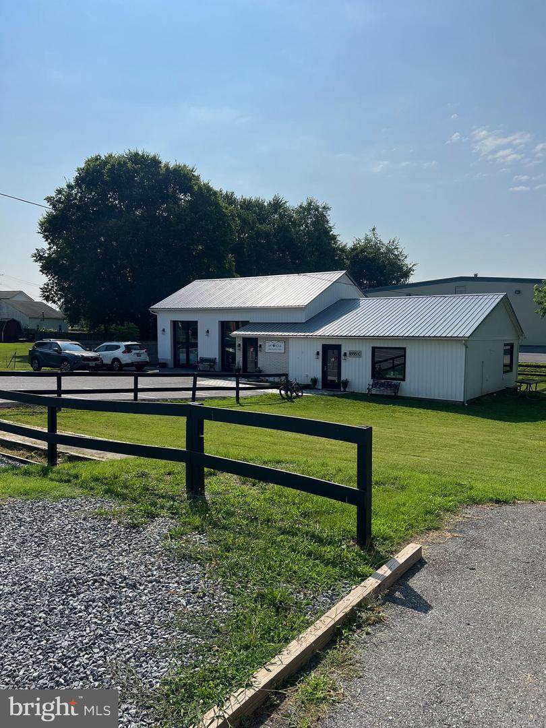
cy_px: 364
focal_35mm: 26
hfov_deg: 53.1
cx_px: 273
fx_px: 547
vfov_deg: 67.3
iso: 50
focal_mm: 5.7
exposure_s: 1/10309
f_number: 1.5
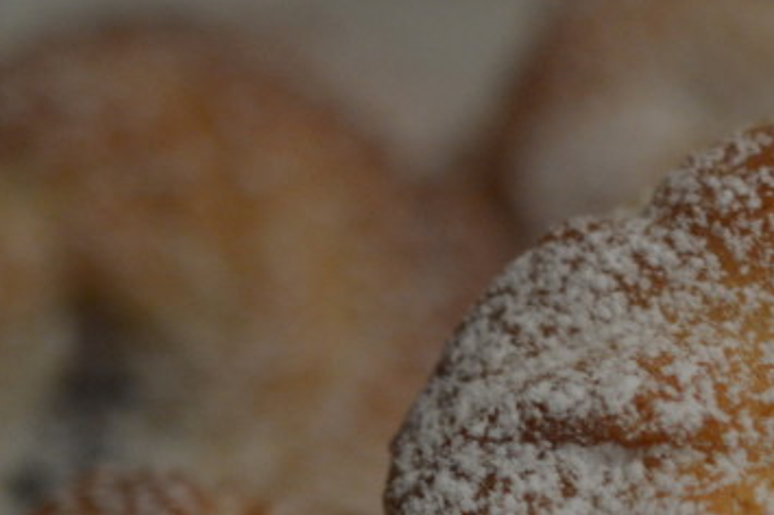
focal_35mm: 173
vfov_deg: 7.9
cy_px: 506
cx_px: 1020
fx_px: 3716
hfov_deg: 11.6
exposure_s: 1/60
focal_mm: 40
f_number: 3
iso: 1000
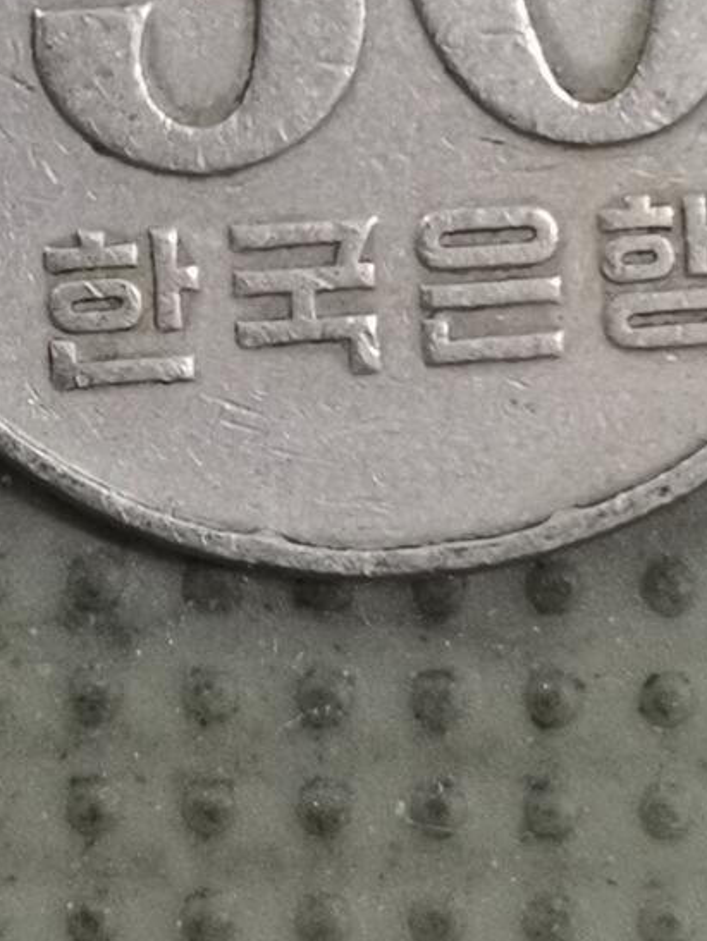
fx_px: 4651
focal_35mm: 171
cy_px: 122
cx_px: 280
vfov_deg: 11.5
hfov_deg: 8.7
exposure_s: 1/30
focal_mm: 4.75
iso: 400
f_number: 1.8
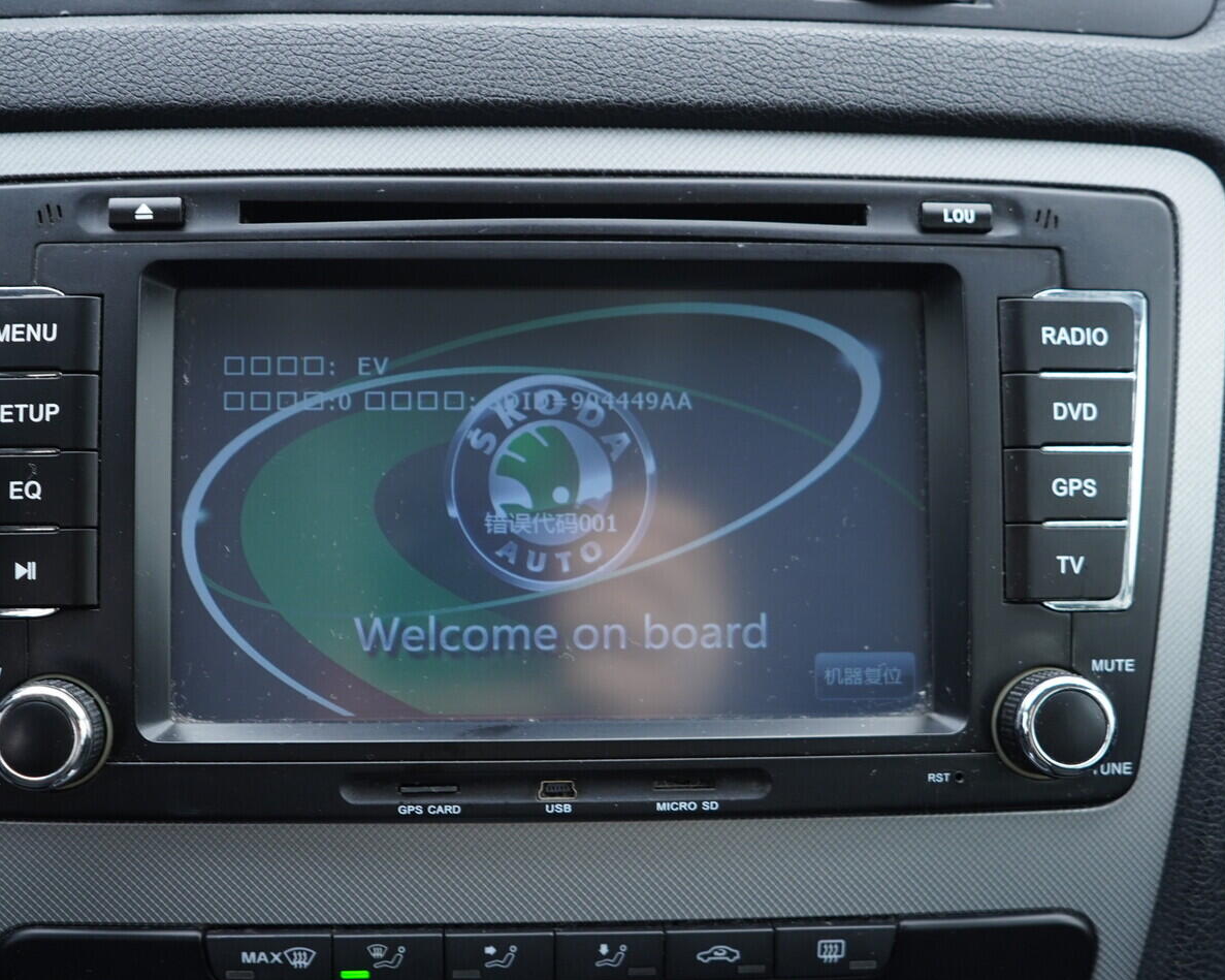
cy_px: 487
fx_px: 1486
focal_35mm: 41
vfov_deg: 36.5
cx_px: 527
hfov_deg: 44.7
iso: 320
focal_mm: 24
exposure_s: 1/40
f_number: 2.8
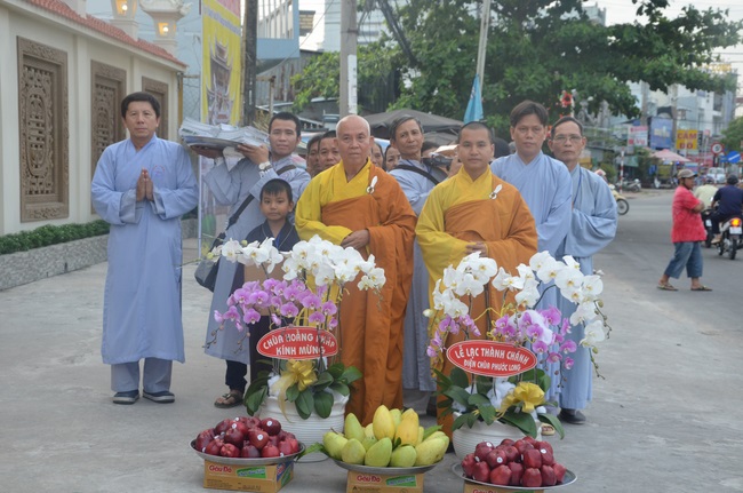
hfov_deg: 31.9
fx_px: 1298
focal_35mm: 63
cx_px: 372
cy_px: 246
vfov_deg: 21.5
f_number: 6.3
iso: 800
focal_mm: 42
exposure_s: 1/160
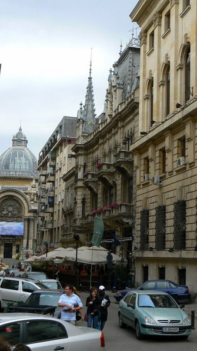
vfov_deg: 36.6
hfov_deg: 21.1
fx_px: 530
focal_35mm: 57
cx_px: 99
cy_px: 175
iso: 100
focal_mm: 8.7
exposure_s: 1/160
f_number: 5.6
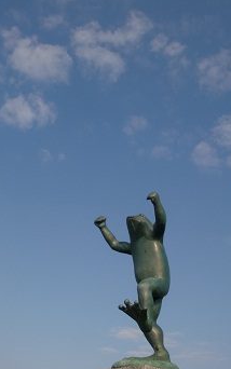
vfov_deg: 49.3
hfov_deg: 32.0
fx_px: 403
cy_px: 184
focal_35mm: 40
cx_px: 126
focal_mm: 4.65
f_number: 7.8
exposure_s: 1/250
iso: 64
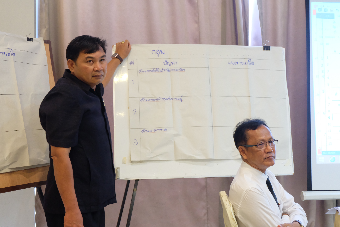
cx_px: 170
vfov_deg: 28.6
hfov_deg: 41.9
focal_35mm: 47
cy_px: 114
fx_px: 444
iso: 3200
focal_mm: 31
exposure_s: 1/28
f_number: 4.7
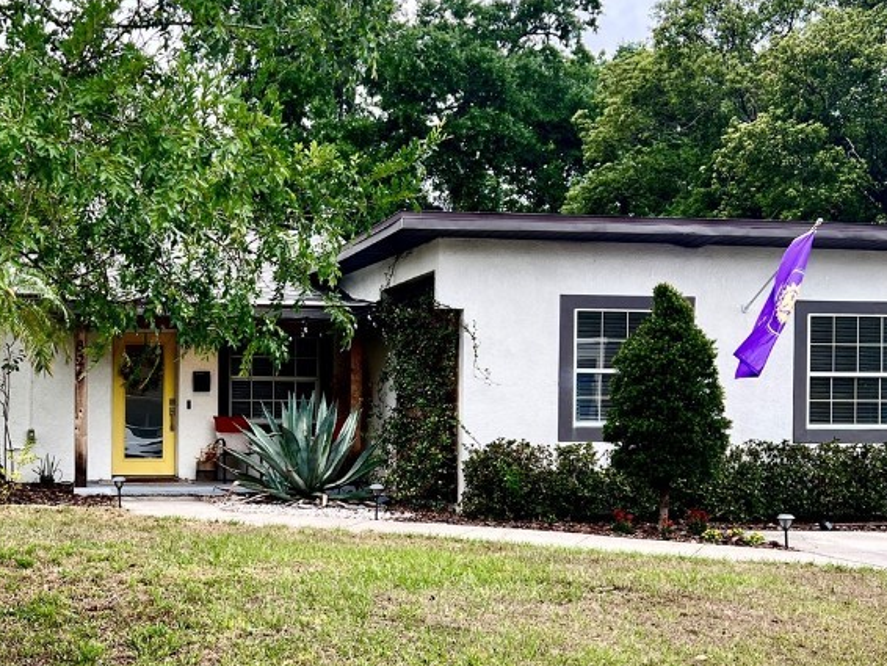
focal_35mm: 47
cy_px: 414
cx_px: 255
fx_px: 1205
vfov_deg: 30.8
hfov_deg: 39.6
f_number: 1.5
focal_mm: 5.7
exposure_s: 1/588
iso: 50
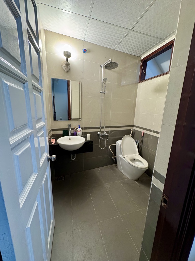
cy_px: 130
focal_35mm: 14
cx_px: 98
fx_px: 105
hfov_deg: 85.7
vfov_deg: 102.1
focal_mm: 2.22
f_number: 2.2
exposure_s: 1/50
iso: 250
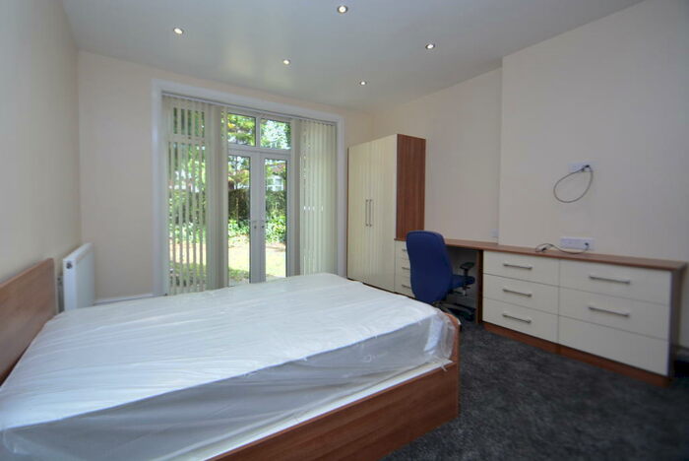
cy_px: 230
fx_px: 287
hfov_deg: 100.3
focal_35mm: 15
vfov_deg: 77.4
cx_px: 344
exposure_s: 1/90
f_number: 4.8
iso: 400
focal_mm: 10
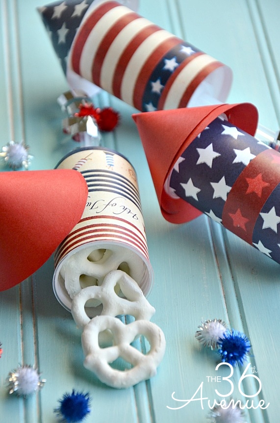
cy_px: 212
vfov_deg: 14.0
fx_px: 1724
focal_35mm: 147
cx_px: 140
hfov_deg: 9.3
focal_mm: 98
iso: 500
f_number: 5.6
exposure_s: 1/60
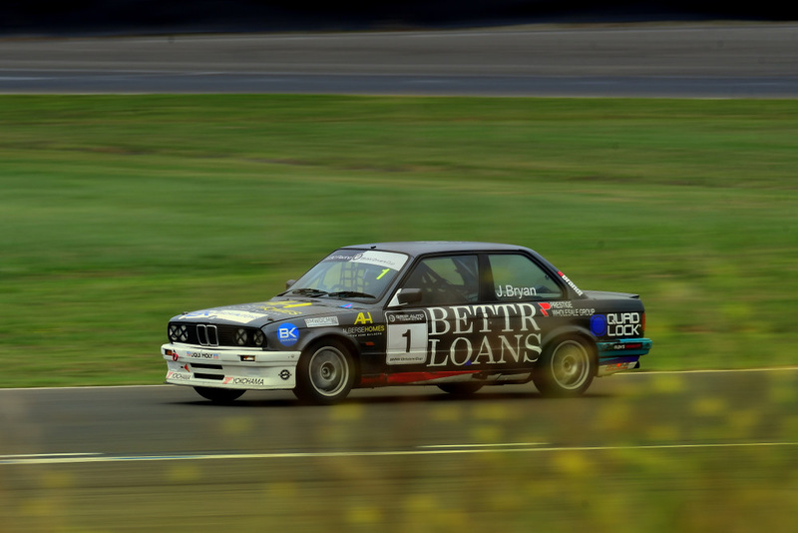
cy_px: 266
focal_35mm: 630
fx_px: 13969
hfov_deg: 3.3
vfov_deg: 2.2
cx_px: 399
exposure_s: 1/100
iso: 200
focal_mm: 420
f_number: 13
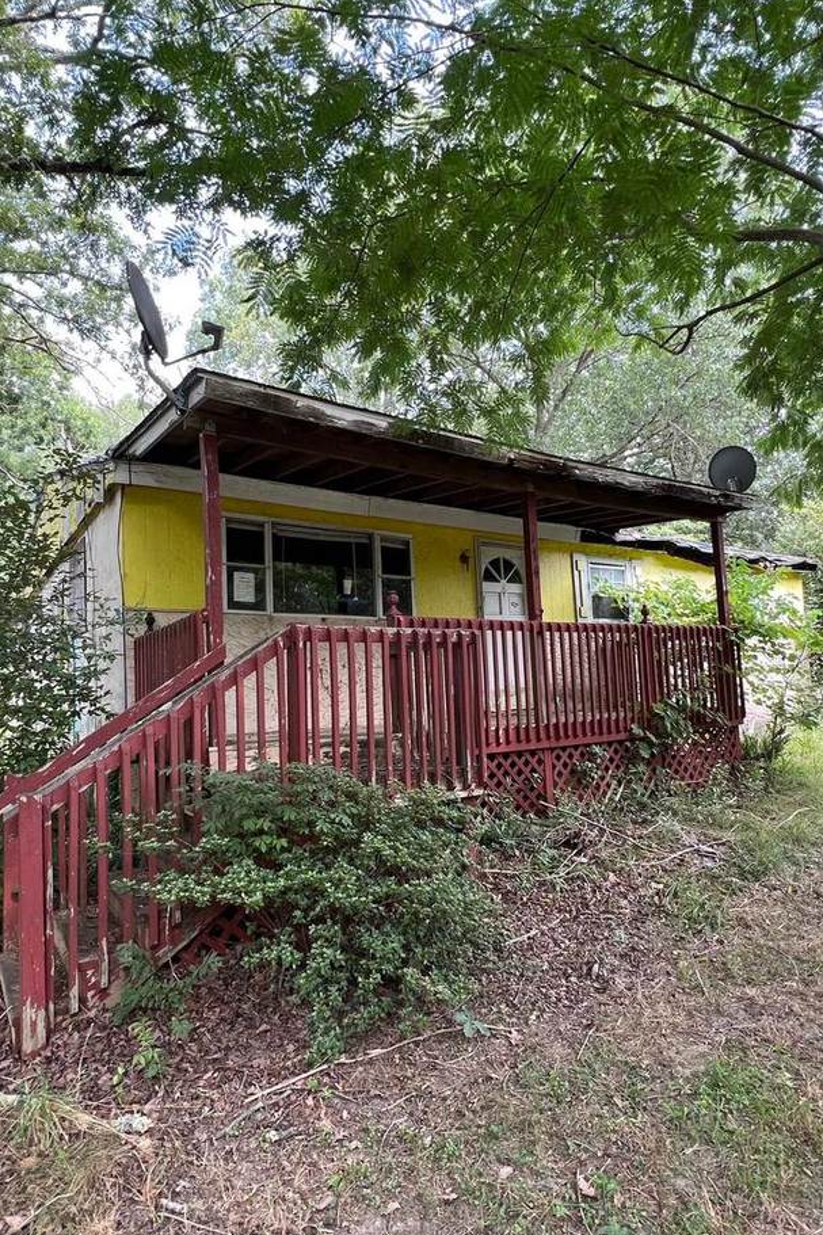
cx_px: 412
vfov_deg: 86.9
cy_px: 647
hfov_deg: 64.5
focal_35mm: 19
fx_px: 652
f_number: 1.8
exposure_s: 1/99
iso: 64
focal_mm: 1.57
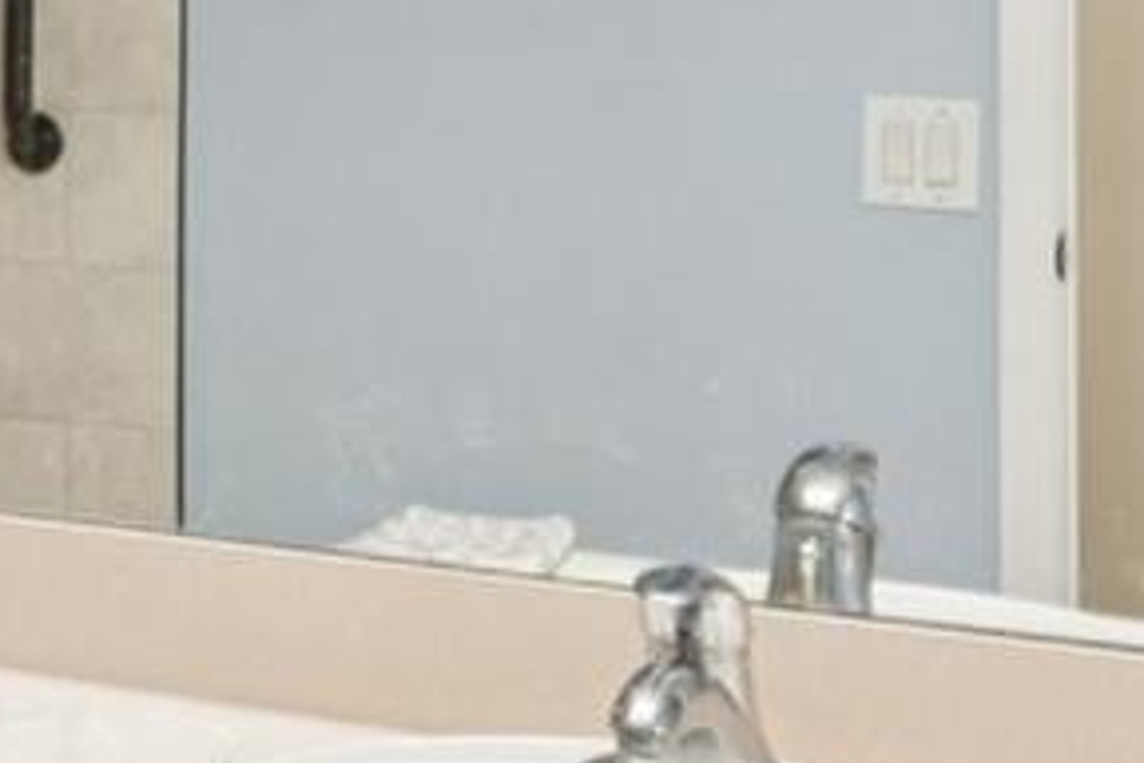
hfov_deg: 21.2
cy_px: -16
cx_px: -234
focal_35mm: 89
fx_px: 2828
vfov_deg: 15.1
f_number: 8
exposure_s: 1/20
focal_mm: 16
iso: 400
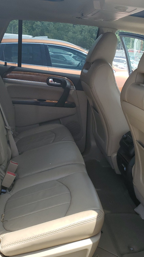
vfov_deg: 52.8
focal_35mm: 38
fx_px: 258
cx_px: 68
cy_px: 129
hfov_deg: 31.2
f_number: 1.5
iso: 50
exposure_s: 1/1250
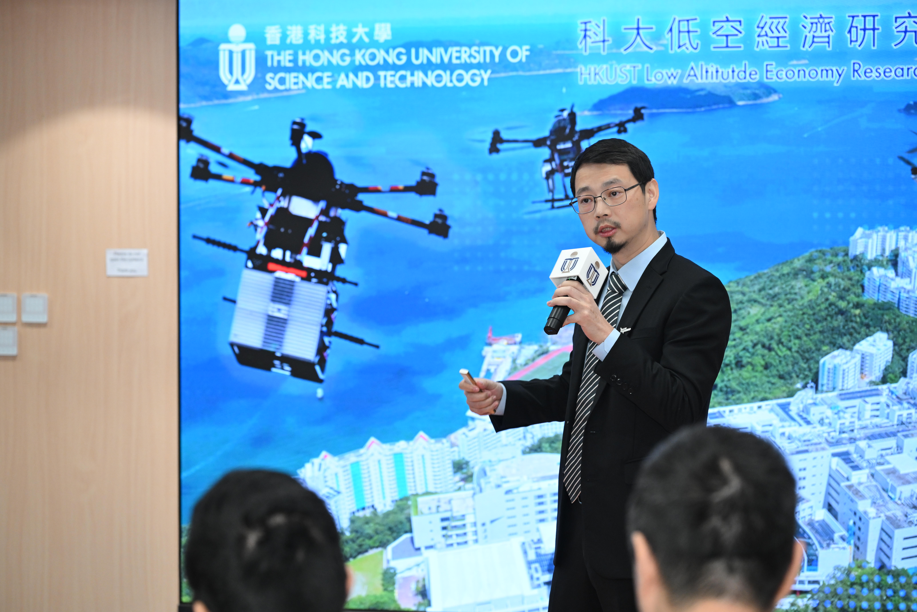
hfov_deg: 17.1
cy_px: 306
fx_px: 3056
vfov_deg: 11.4
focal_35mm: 120
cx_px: 458
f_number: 4.5
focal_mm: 120
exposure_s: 1/200
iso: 2000
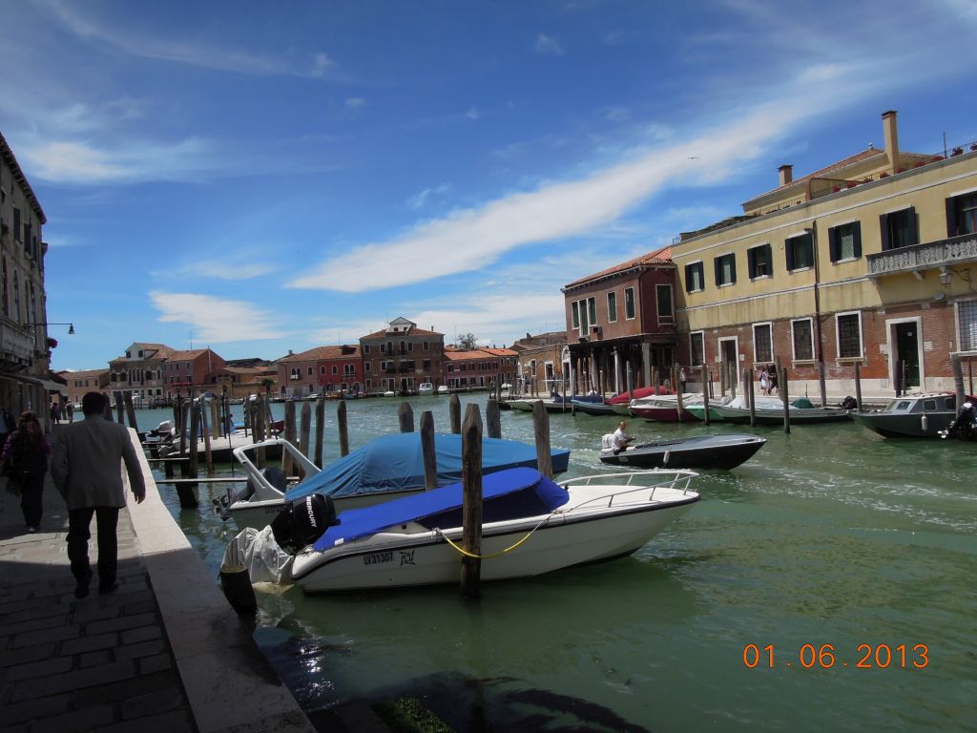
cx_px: 488
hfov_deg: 71.6
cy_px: 366
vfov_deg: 56.8
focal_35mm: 24
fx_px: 677
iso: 160
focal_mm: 4.3
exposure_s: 1/1250
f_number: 5.6
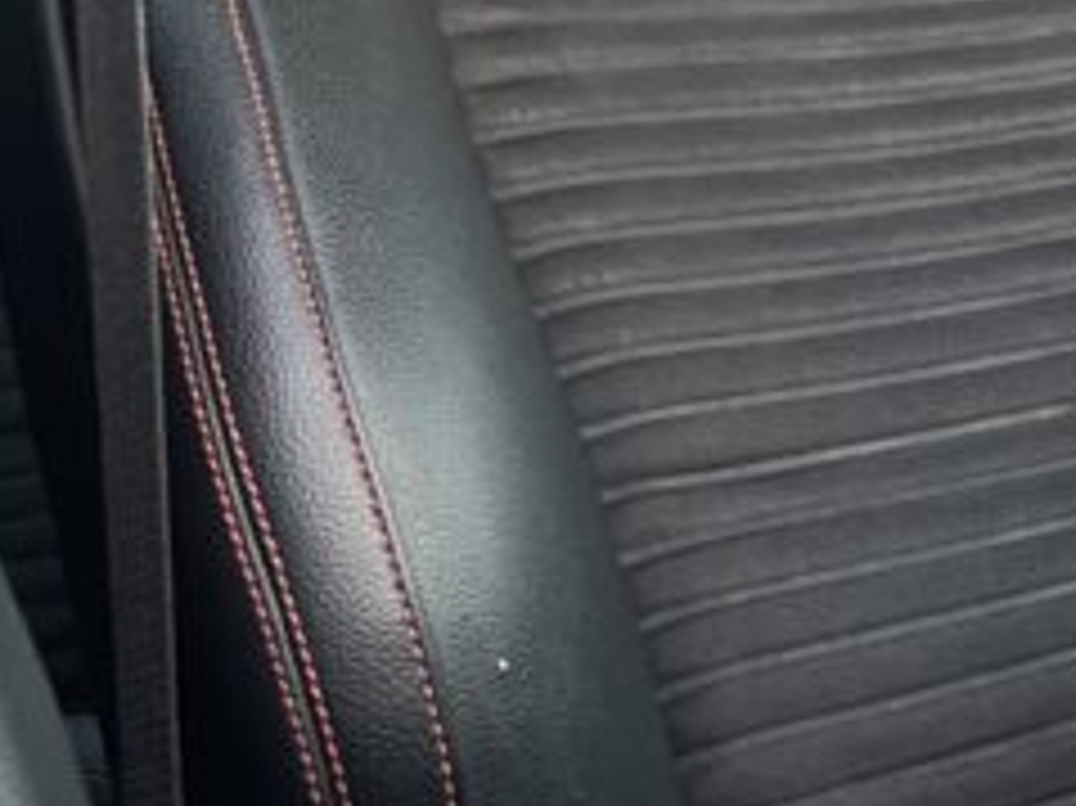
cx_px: 1576
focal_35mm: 87
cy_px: -126
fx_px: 2703
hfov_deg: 19.8
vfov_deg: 16.4
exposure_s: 1/50
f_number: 1.5
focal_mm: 5.7
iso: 160
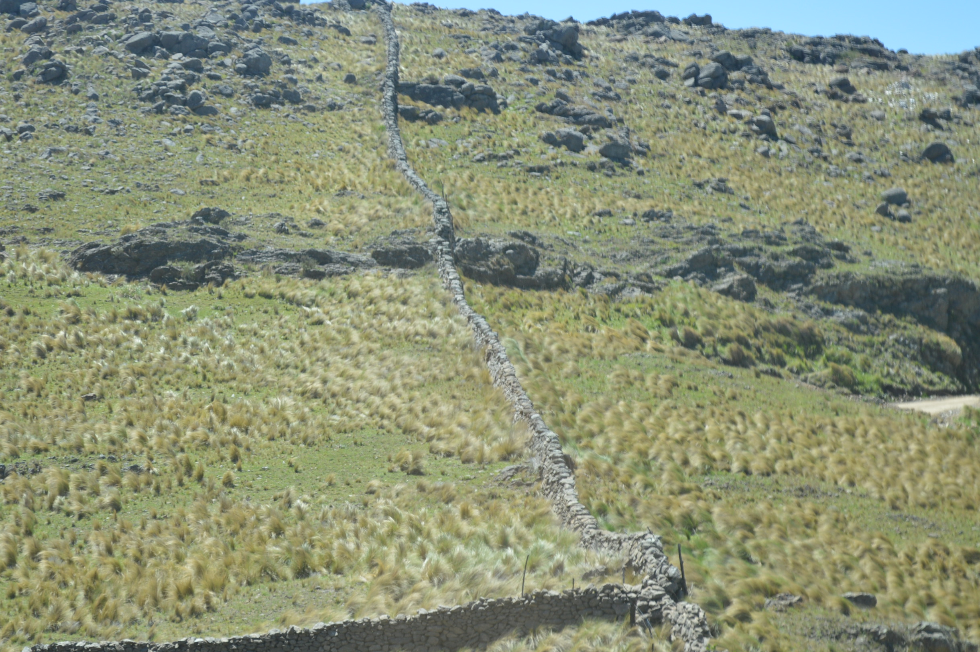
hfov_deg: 20.1
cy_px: 344
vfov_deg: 13.4
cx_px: 457
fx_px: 2764
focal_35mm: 102
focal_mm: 55
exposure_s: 1/160
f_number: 6.3
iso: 100
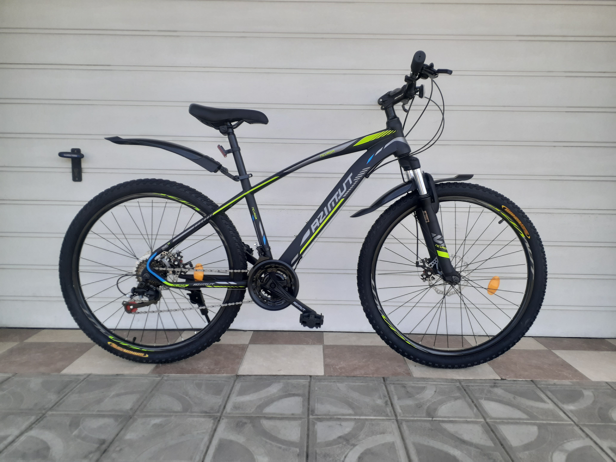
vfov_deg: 51.4
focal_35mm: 27
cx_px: 308
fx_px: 480
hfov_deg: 65.3
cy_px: 231
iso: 40
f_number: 1.9
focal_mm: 3.6
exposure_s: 1/405
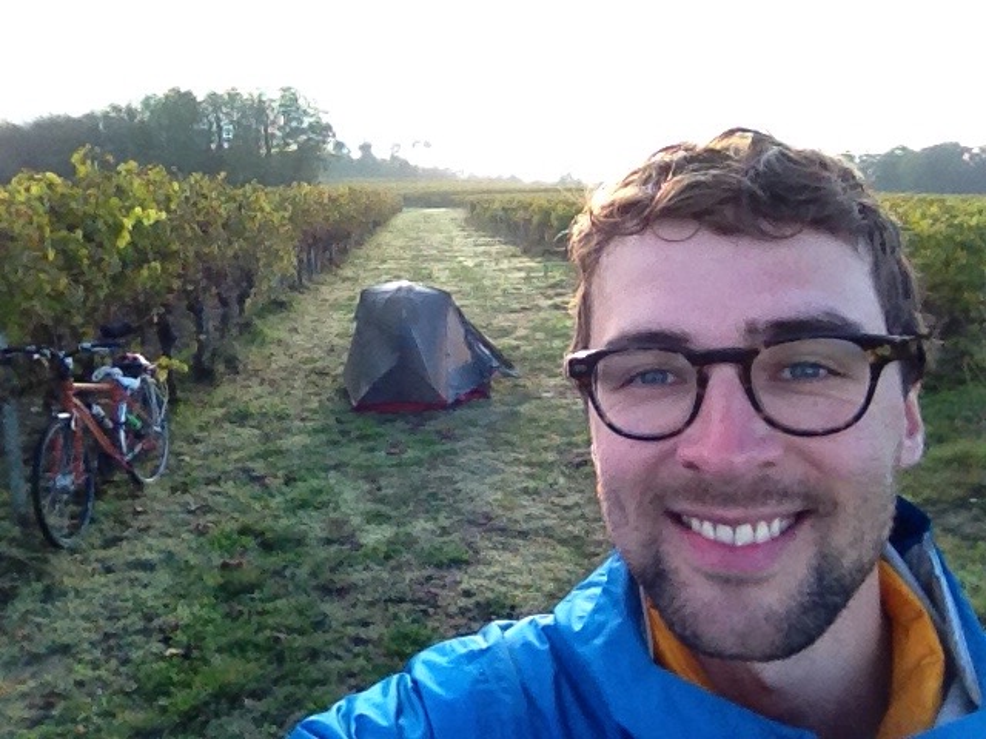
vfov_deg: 40.7
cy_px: 370
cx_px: 493
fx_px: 997
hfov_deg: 52.6
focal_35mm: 35
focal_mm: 1.85
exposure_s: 1/442
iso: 125
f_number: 2.4
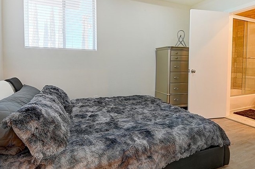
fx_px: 134
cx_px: 122
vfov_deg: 64.0
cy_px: 70
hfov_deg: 86.9
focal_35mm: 19
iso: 250
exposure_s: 1
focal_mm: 12
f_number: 22
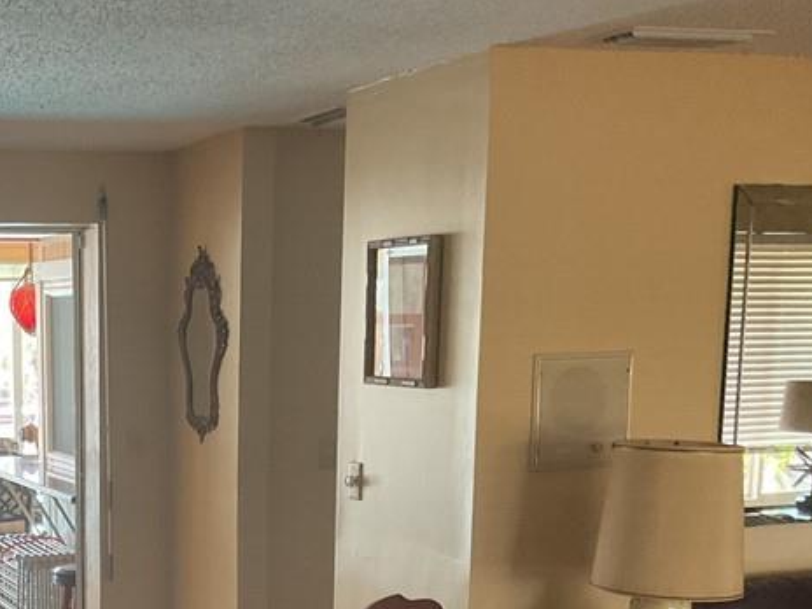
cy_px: 612
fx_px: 1501
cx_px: 52
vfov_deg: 22.1
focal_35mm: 64
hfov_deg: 28.8
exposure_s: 1/60
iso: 100
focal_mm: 3
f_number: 1.8
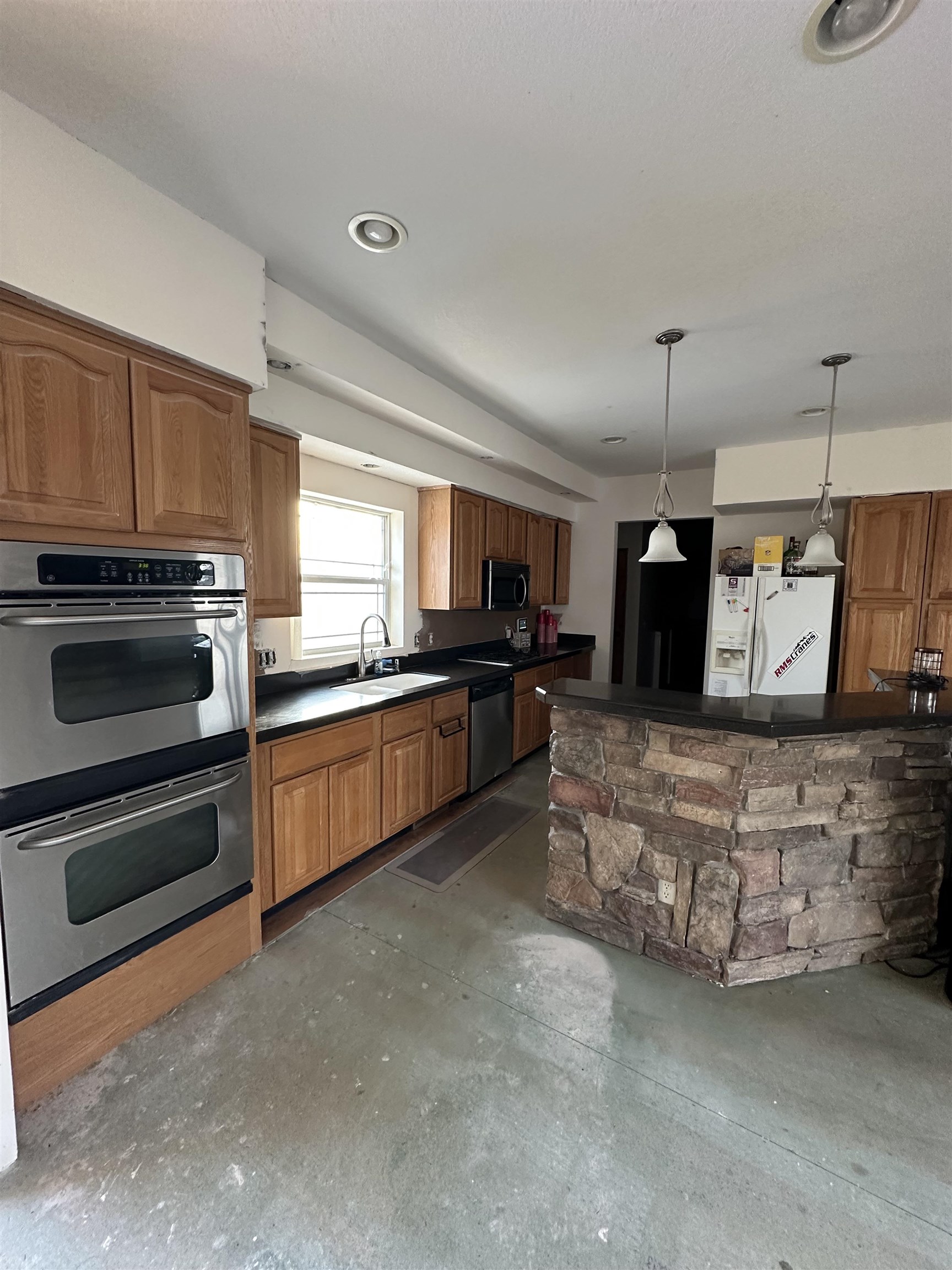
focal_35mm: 14
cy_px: 635
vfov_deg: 102.1
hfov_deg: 85.7
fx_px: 513
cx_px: 476
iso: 320
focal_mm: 2.22
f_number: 2.2
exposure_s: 1/85
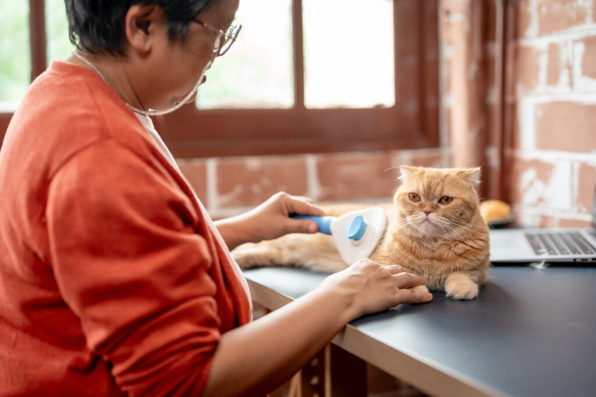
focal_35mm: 50
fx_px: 828
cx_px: 298
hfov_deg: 39.6
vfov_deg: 27.0
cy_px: 198
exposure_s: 1/500
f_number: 1.8
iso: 400
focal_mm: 50
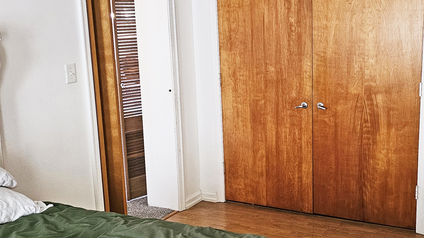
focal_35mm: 49
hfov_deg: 41.5
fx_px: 551
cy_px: 131
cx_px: 286
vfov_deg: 24.4
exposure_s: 1/30
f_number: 1.7
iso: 640
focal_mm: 6.3
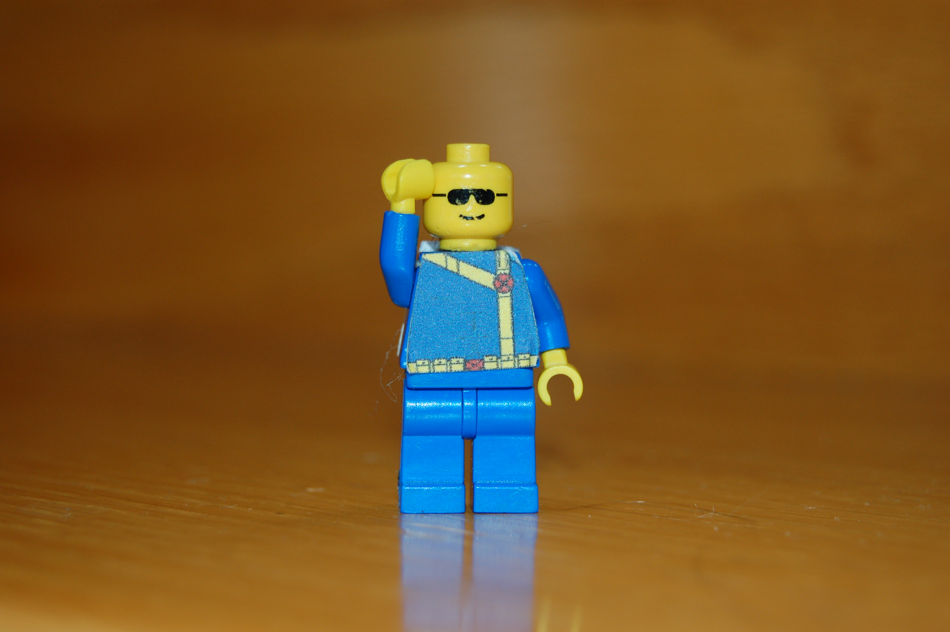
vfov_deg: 18.1
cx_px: 475
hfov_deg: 27.0
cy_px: 316
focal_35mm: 75
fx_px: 1977
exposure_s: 1/60
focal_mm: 50
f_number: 5.6
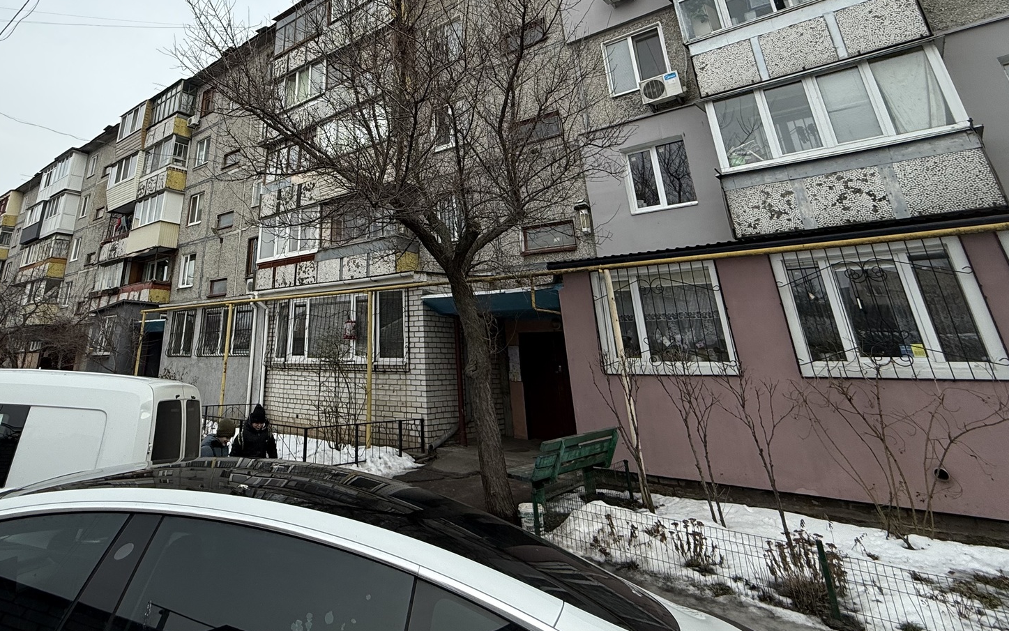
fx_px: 578
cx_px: 361
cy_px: 127
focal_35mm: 21
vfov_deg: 53.5
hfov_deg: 80.3
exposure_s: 1/1464
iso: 50
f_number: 2.2
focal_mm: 2.22
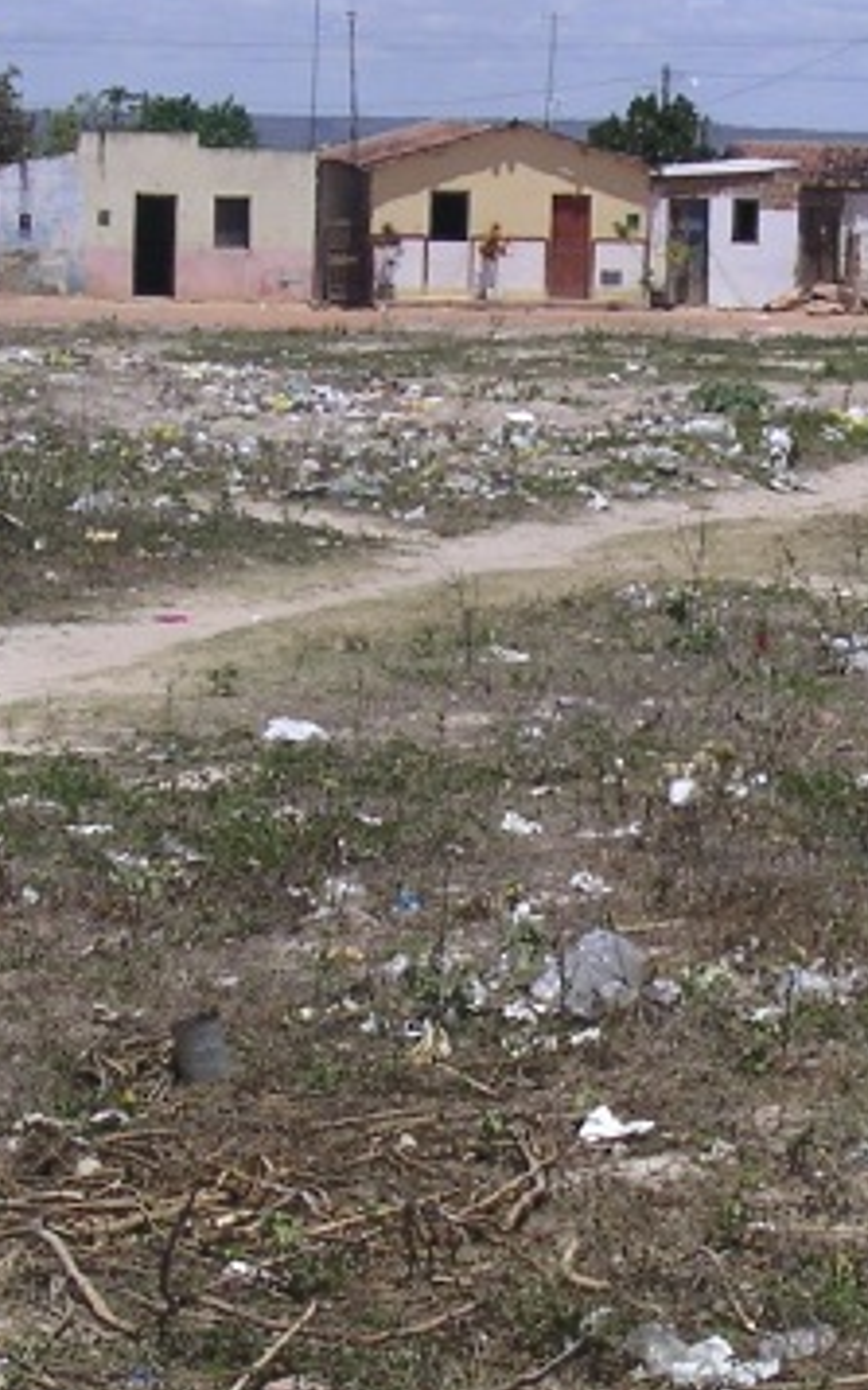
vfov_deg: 21.0
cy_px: 703
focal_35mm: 99
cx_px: 763
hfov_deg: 13.1
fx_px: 3749
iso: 50
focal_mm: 5.7
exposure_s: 1/250
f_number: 6.7
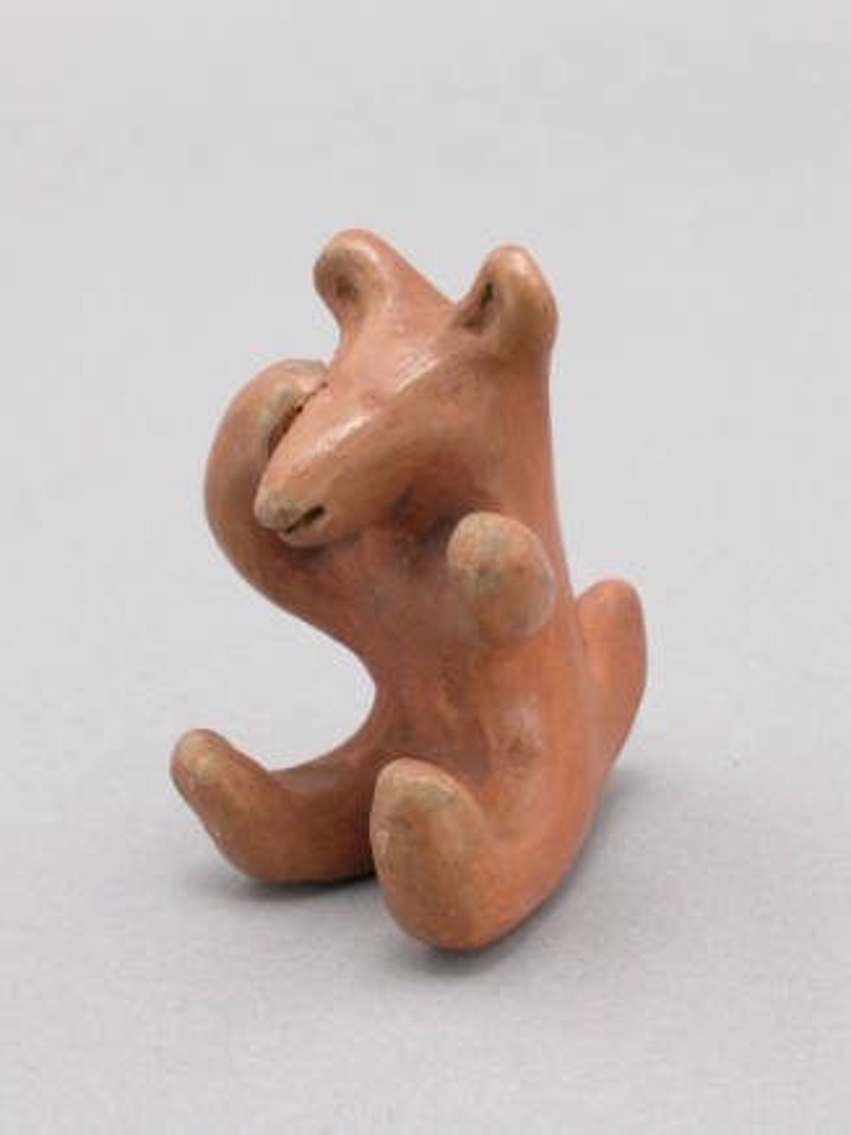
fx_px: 2786
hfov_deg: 17.4
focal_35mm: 85
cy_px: 568
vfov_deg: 23.0
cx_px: 426
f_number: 7.6
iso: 100
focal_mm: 21.4
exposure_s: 1/3.3
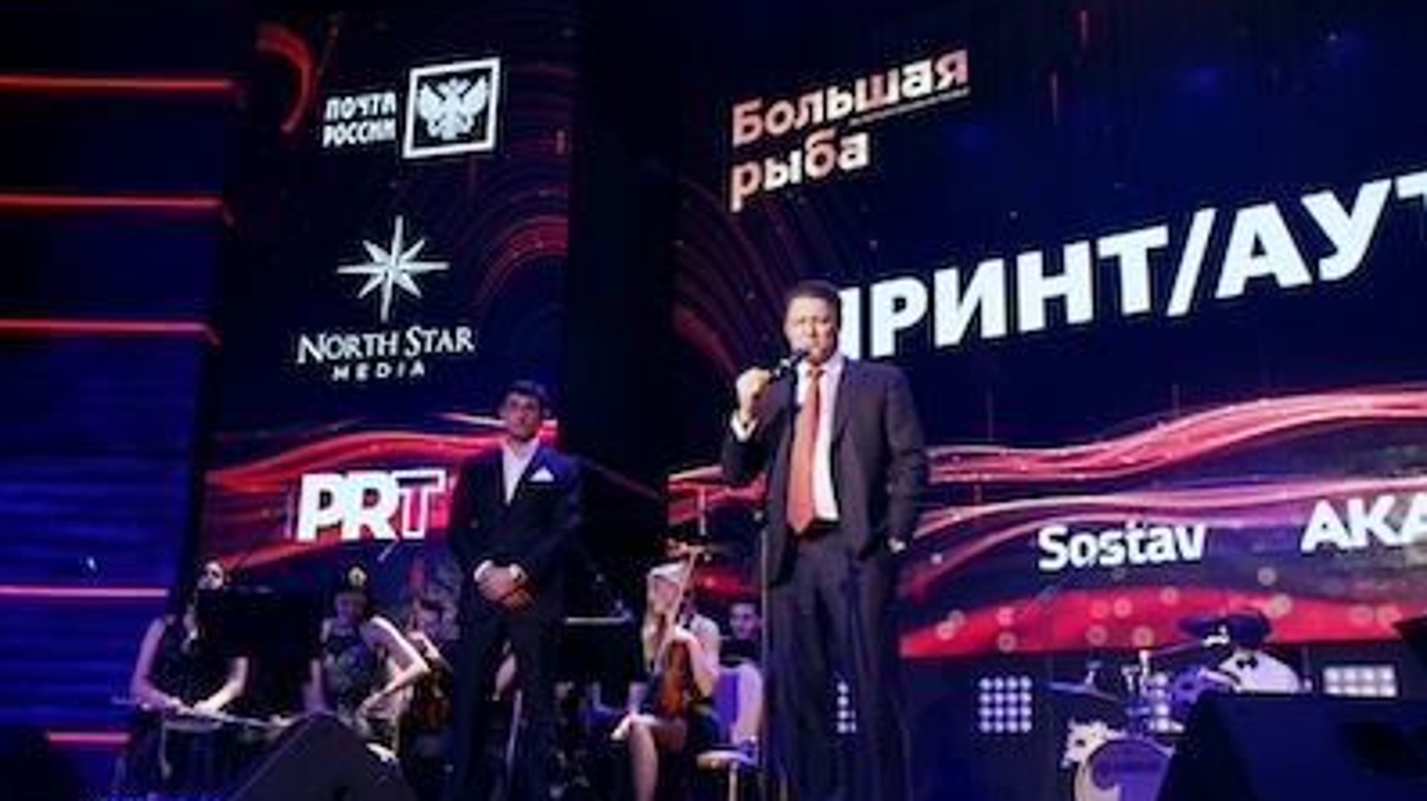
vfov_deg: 31.1
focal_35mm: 38
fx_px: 1437
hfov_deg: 52.8
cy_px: 433
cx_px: 712
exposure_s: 1/100
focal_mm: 36
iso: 4000
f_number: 7.1
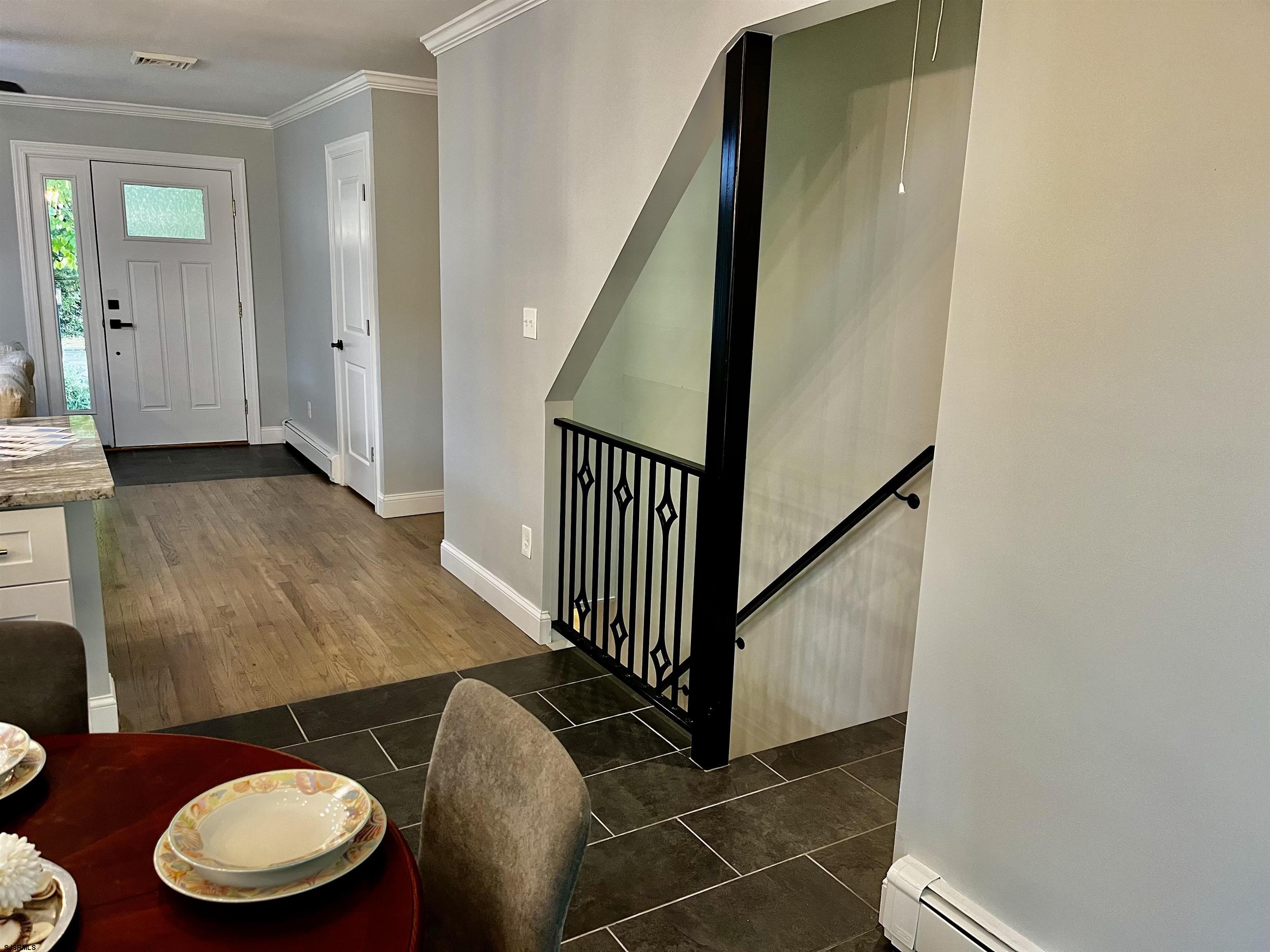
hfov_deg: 67.3
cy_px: 476
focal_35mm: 26
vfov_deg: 53.1
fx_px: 954
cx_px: 635
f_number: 1.6
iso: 125
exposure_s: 1/60
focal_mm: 5.1
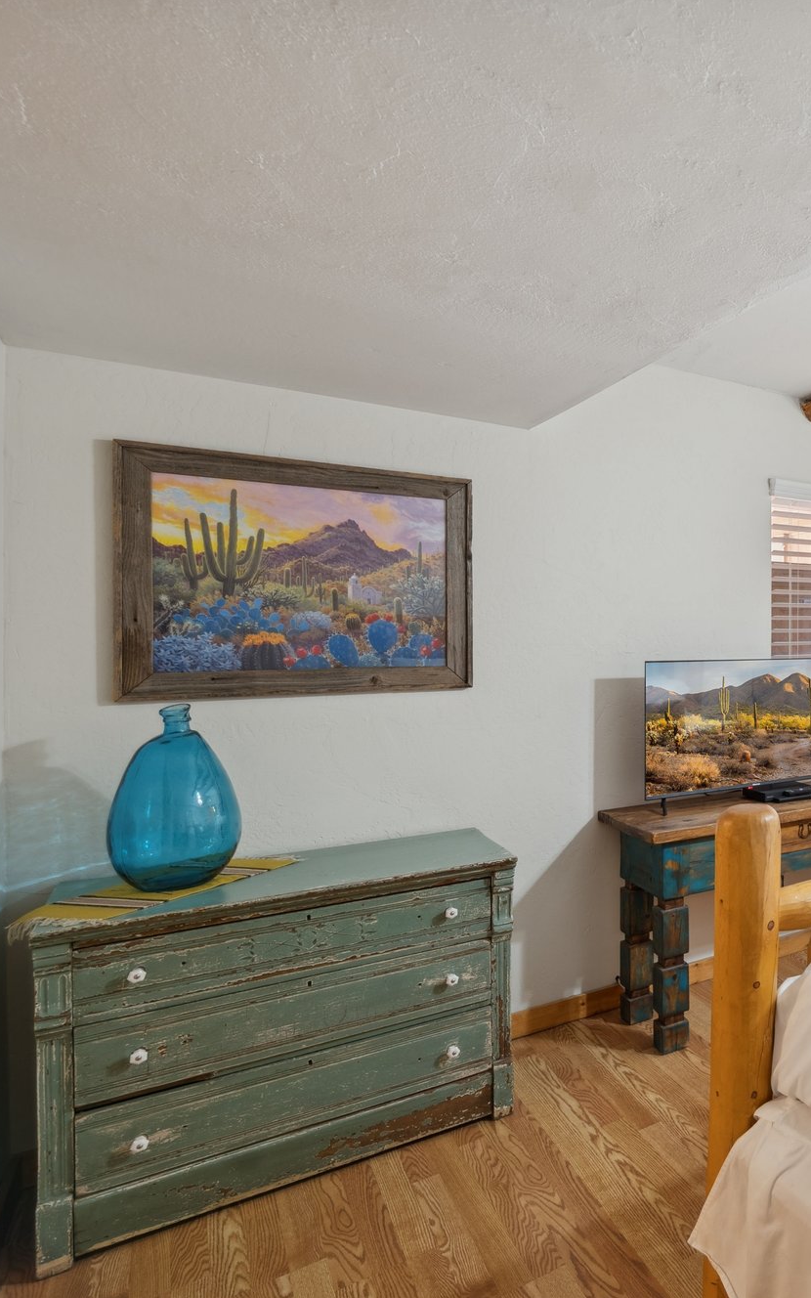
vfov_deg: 79.7
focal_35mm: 22
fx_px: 778
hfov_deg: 39.7
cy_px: 646
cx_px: 971
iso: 400
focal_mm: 14
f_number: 8
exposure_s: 1/6
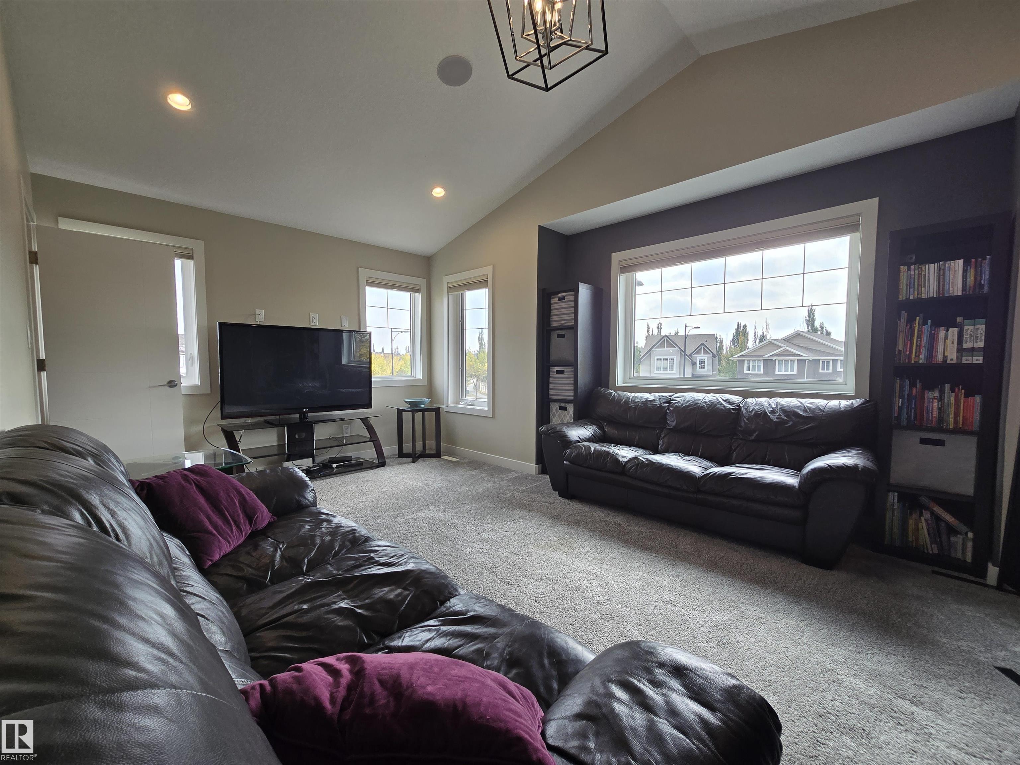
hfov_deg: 106.2
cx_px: 510
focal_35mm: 13
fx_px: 383
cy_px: 382
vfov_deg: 89.9
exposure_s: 1/120
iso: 50
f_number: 2.2
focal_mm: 2.2
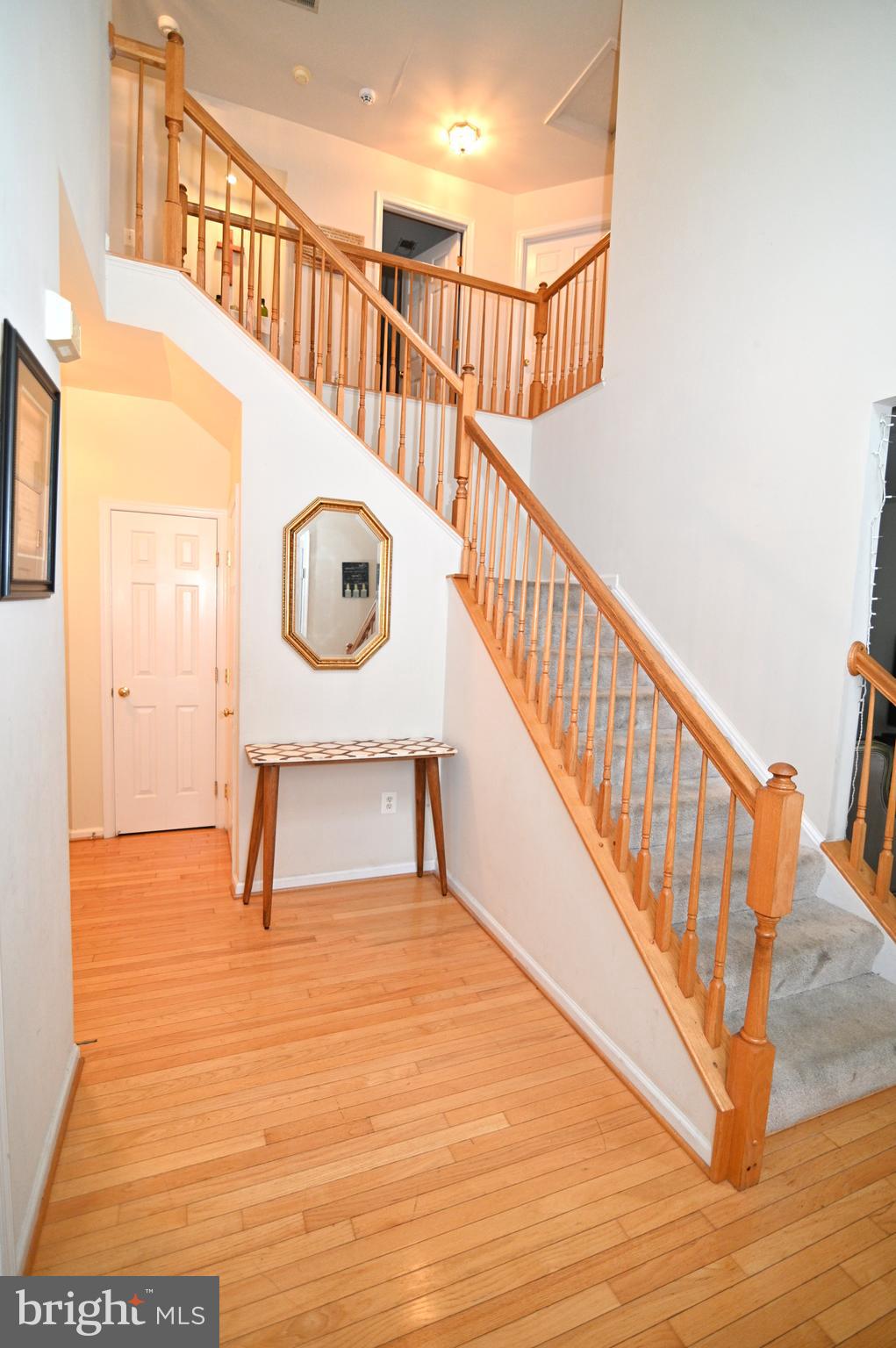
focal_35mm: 16
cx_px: 448
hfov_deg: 73.6
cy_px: 674
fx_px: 599
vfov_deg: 96.8
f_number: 2.8
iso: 1000
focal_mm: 16
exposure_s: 1/200
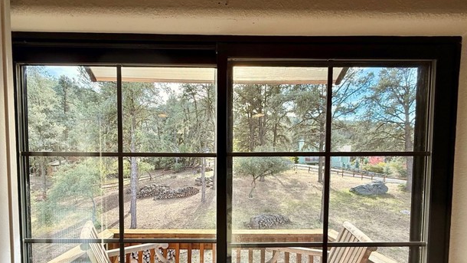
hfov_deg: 99.4
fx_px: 198
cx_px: 227
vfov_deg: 65.1
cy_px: 178
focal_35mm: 16
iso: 64
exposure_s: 1/158
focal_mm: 2.22
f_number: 2.2
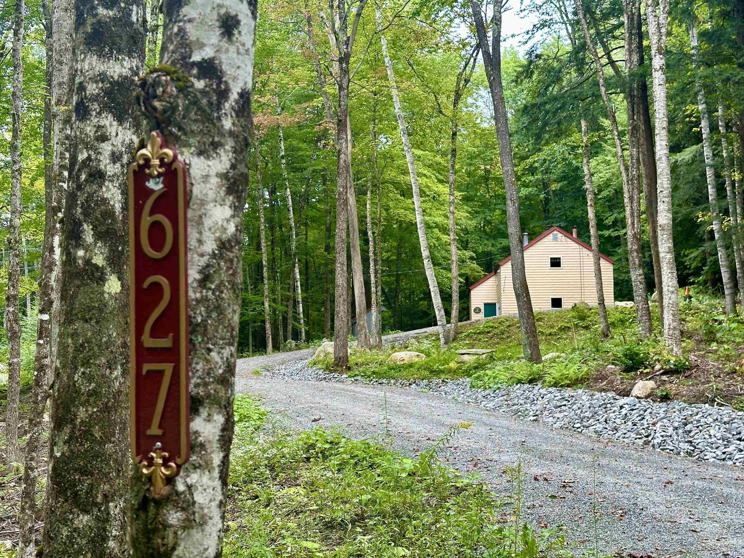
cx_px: 372
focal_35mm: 48
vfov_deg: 30.3
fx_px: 1032
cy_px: 279
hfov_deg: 39.7
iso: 64
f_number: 1.78
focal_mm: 6.86
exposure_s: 1/289
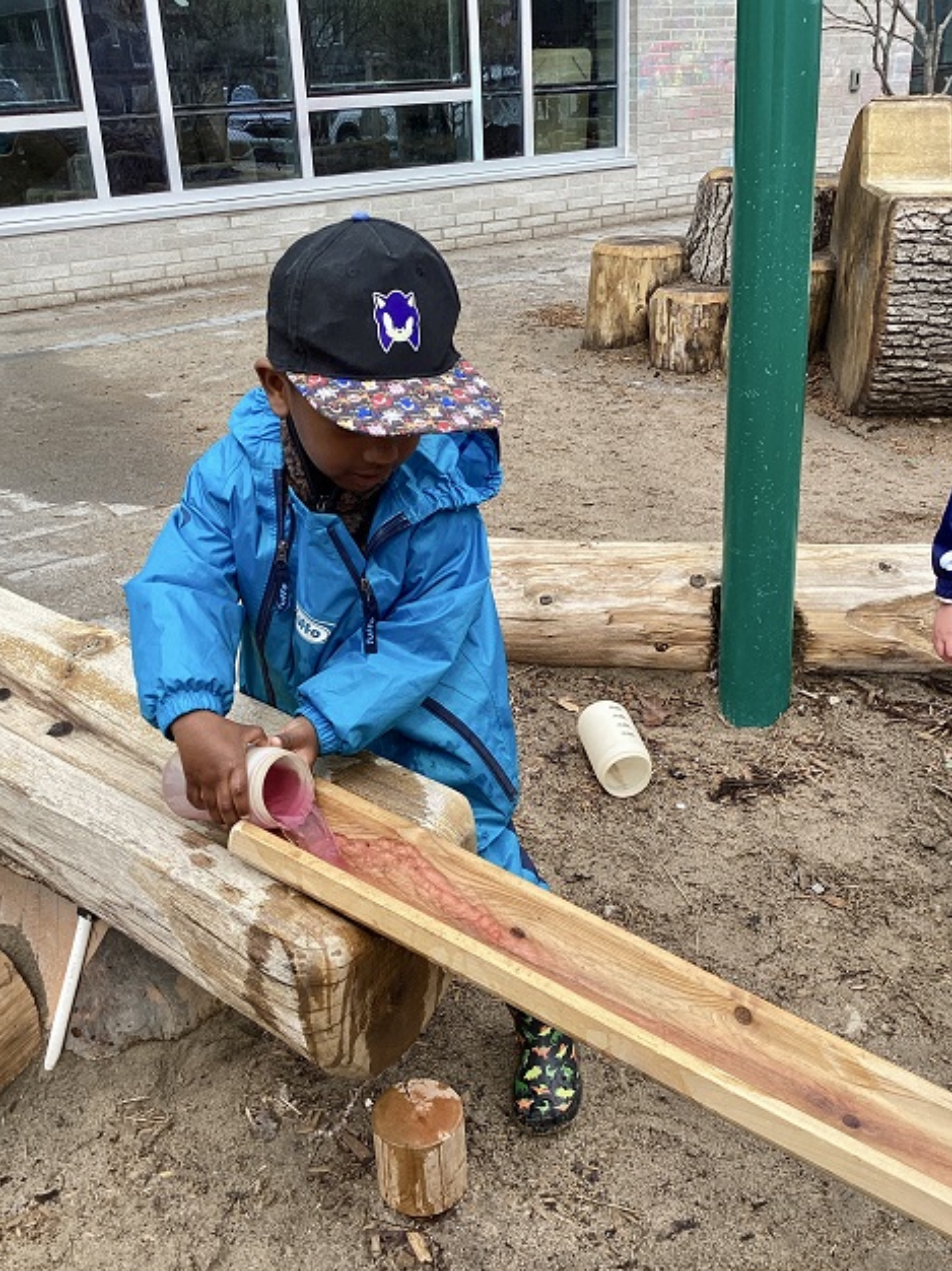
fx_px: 1211
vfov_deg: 55.3
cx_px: 463
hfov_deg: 42.9
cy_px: 672
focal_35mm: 33
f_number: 2.4
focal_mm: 3.3
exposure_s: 1/445
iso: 25
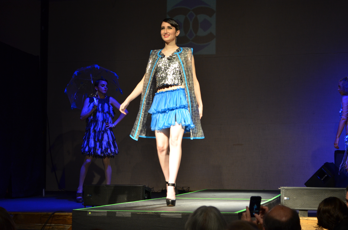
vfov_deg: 20.5
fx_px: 637
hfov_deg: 30.6
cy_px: 115
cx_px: 174
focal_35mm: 66
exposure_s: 1/60
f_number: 5.3
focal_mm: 44
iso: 800
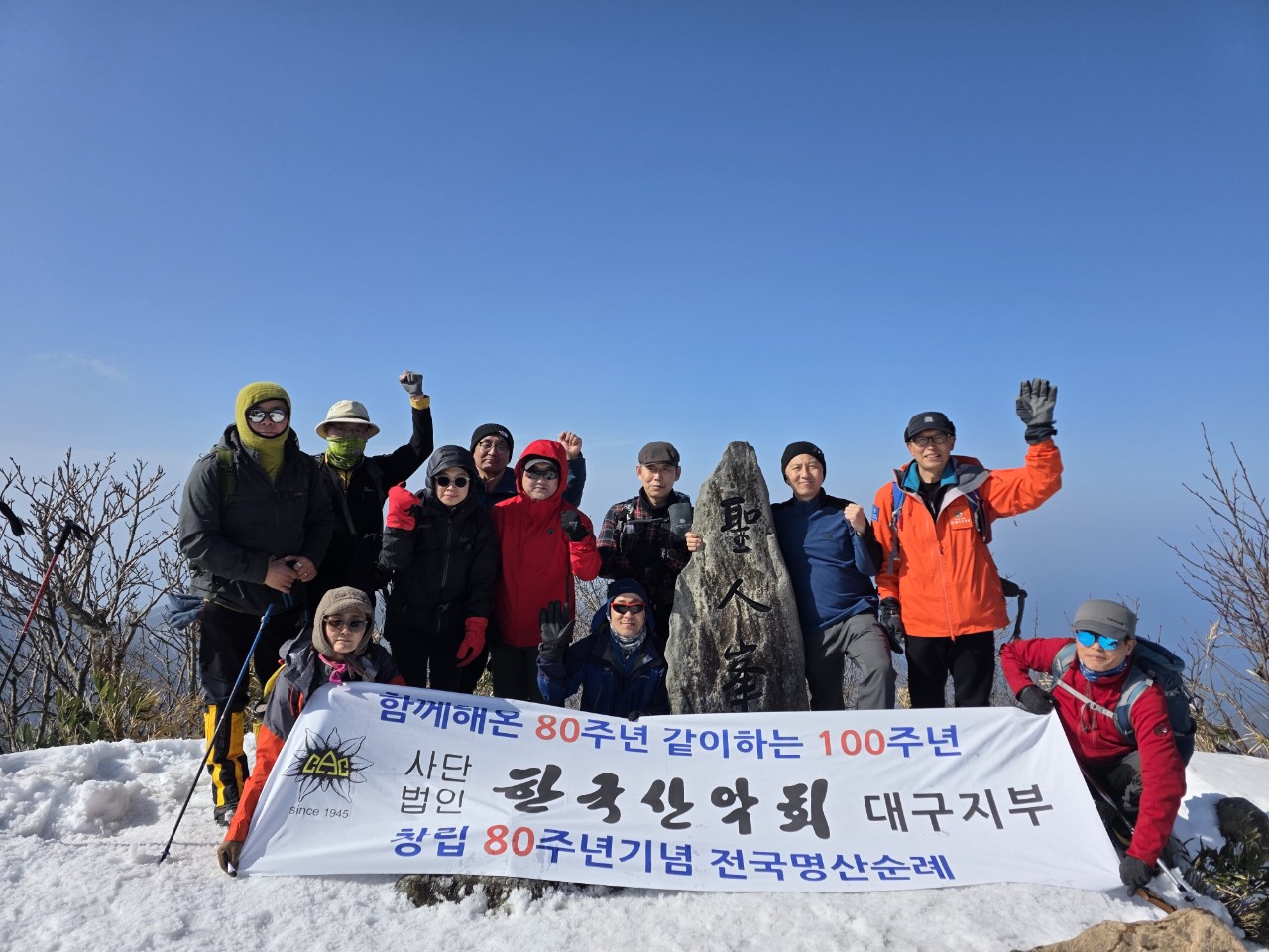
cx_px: 634
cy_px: 476
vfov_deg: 58.9
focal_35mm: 23
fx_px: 843
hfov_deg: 73.9
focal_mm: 6.3
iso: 64
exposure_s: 1/7944
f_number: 1.7
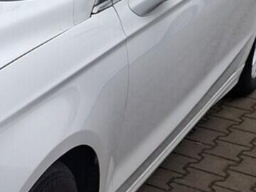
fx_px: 680
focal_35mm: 92
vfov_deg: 16.0
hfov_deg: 18.5
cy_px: 129
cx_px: -142
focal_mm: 5.54
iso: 50
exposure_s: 1/105
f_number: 1.8
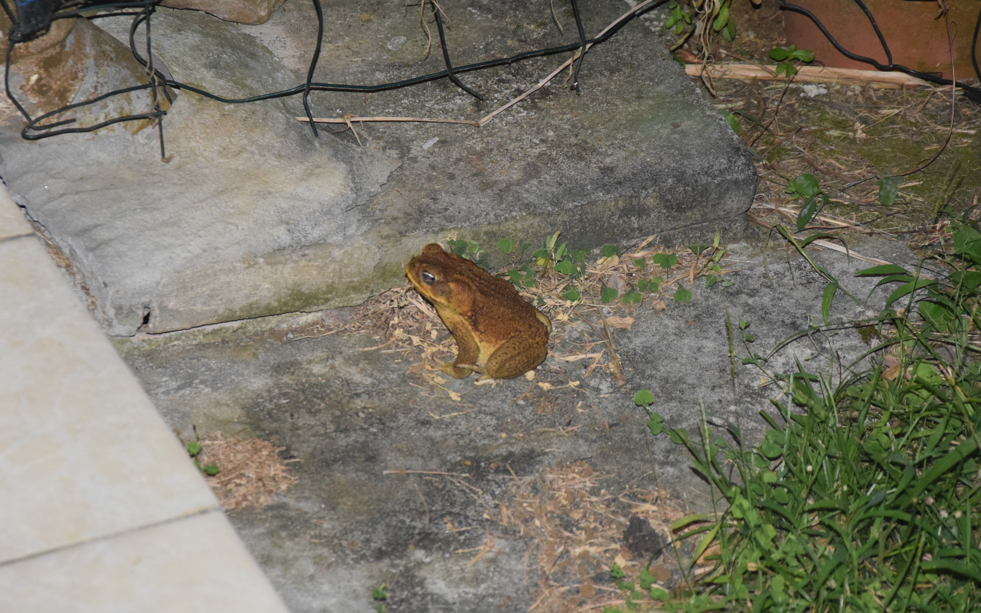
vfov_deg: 7.4
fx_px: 4747
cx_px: 490
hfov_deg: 11.8
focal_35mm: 178
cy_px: 316
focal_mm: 105
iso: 3200
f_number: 5.6
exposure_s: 1/60
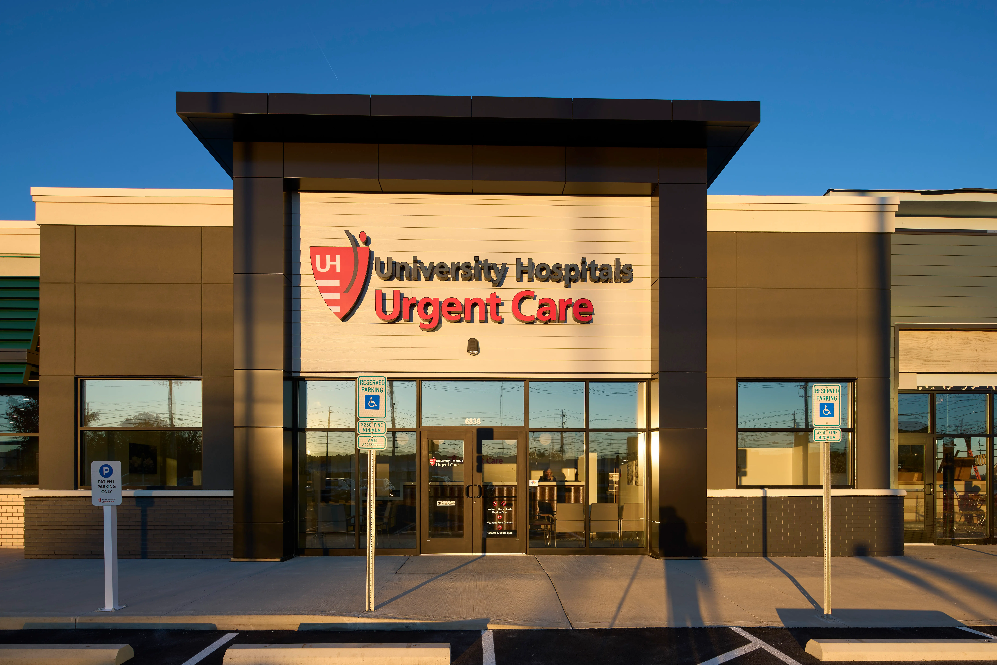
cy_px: 332
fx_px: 471
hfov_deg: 93.3
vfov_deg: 70.4
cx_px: 498
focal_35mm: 17
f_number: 10
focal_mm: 17
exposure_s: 1/80
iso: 100
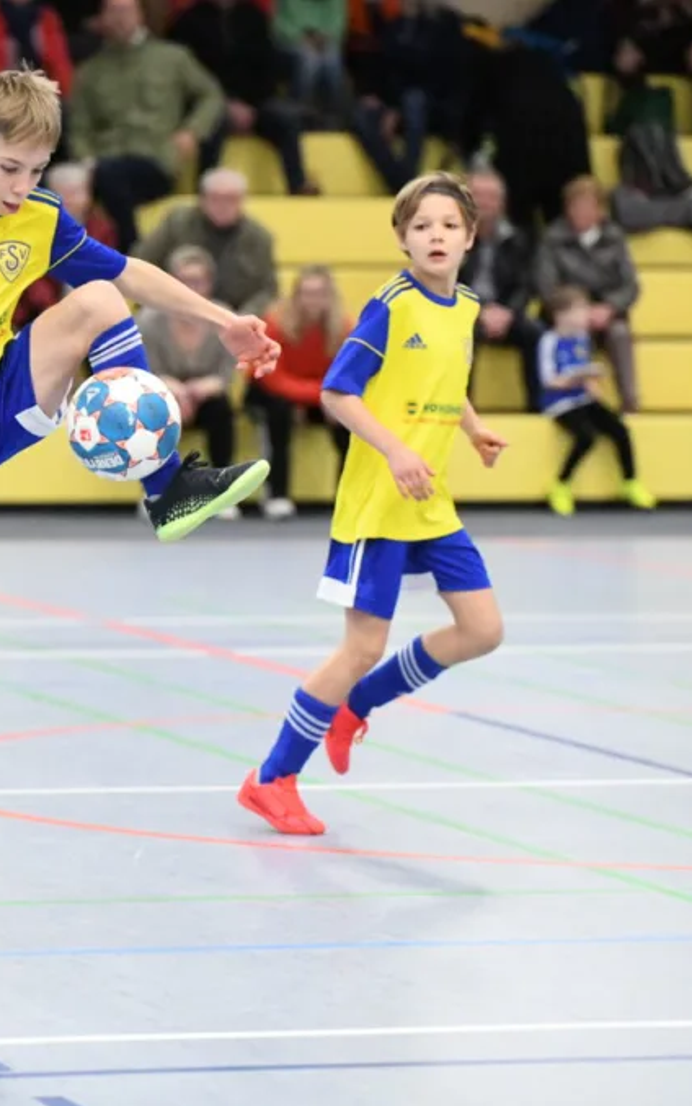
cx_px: 140
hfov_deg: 6.6
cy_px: 555
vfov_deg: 10.5
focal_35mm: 200
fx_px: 6032
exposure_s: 1/2500
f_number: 2.8
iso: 25600
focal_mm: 130
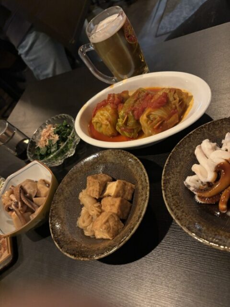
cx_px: 115
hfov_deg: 53.1
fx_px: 230
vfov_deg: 67.3
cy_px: 154
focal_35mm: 26
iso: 640
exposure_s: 1/30
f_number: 1.6
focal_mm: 5.96
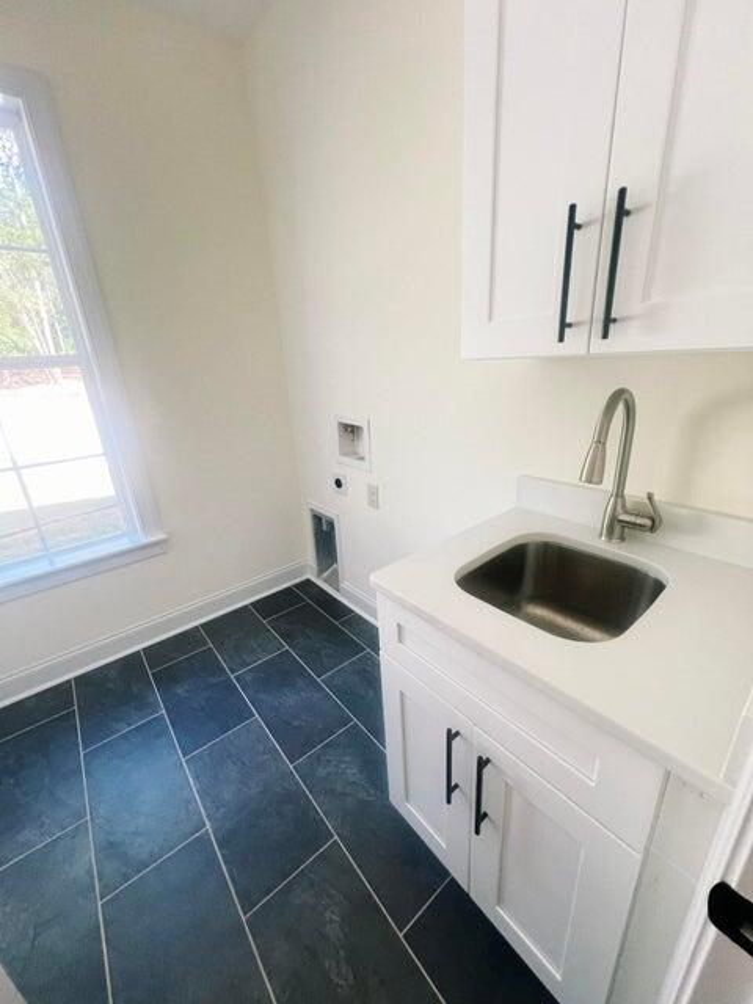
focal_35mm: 13
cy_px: 502
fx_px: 377
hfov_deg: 89.9
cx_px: 376
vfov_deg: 106.2
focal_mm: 1.57
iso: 125
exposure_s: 1/120
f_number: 1.8
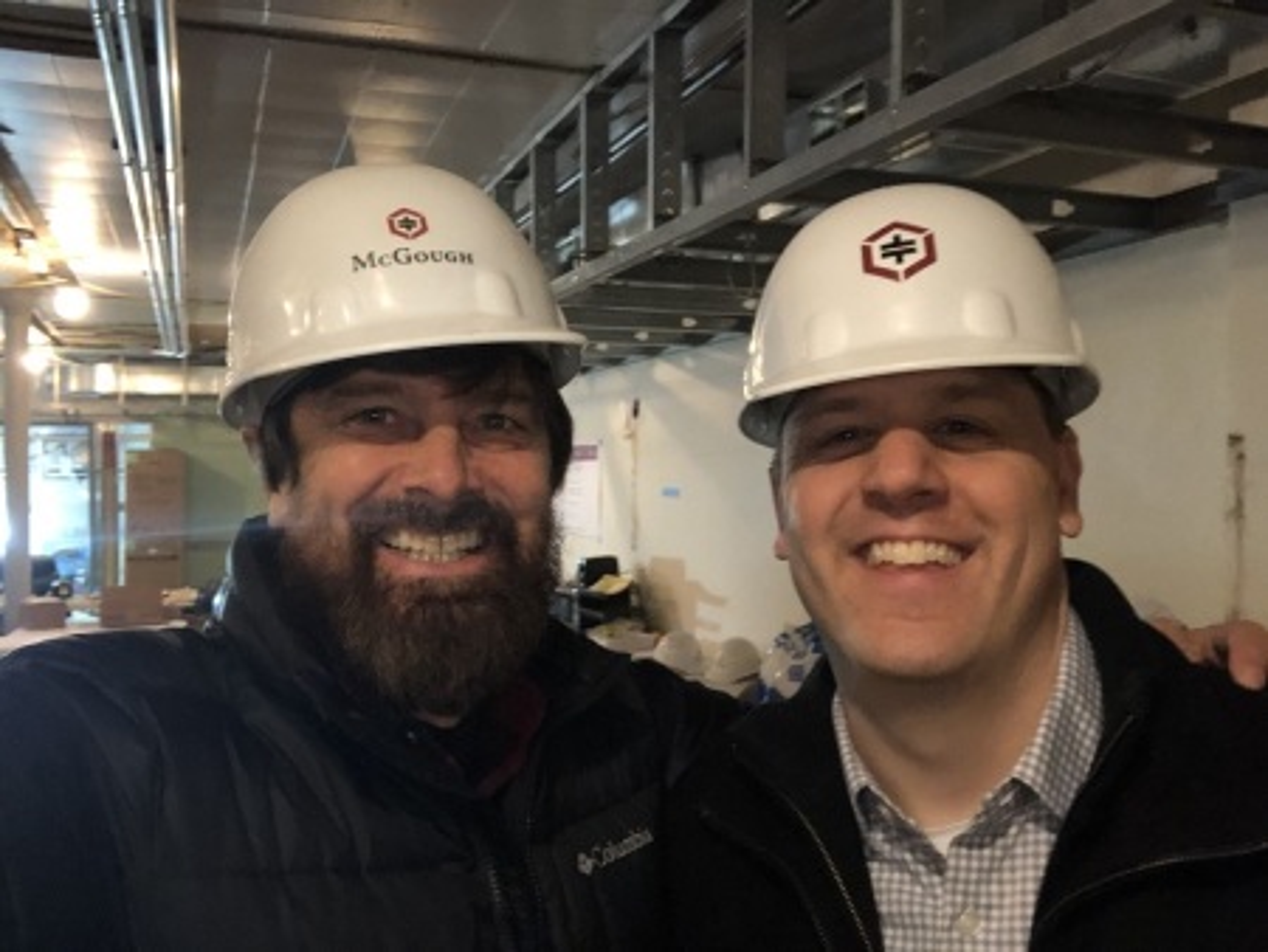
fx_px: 1173
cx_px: 634
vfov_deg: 44.2
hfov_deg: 56.8
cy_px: 476
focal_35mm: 32
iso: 200
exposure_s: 1/30
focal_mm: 2.87
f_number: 2.2
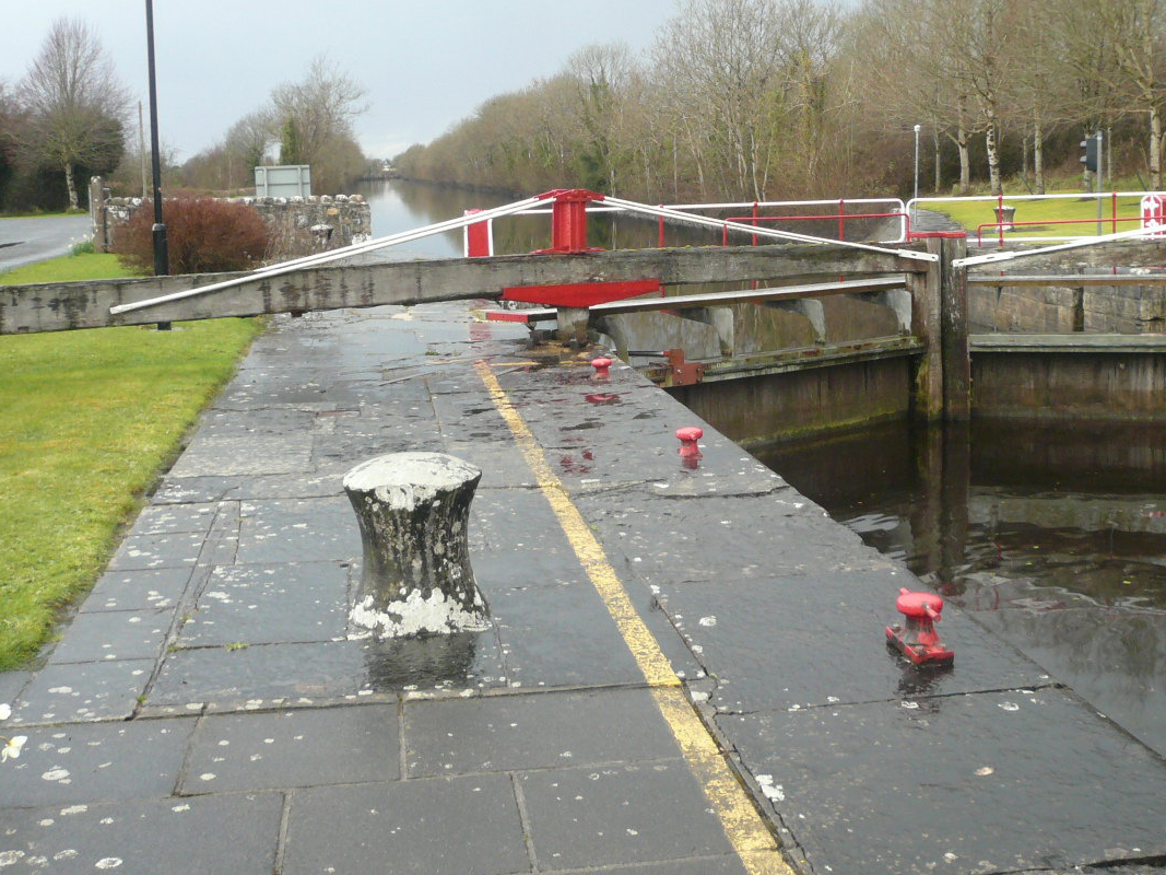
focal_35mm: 42
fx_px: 1415
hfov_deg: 44.6
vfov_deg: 34.2
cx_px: 676
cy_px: 342
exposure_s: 1/100
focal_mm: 4.6
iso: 100
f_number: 2.8
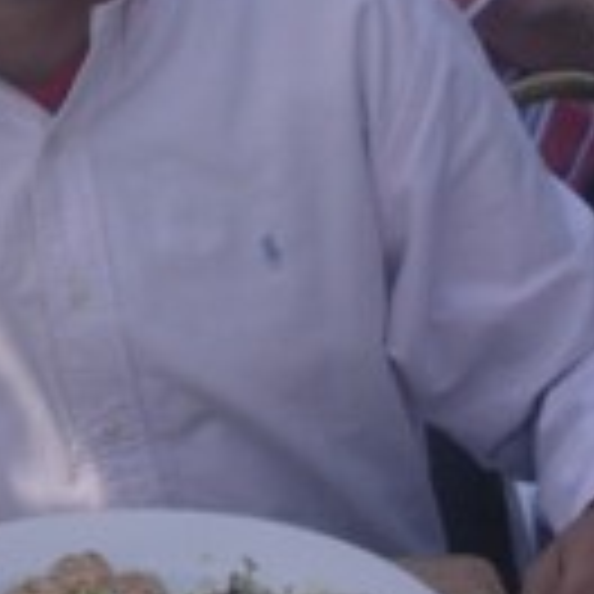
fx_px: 2621
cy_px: 14
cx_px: -36
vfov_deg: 12.8
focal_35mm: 135
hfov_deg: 12.7
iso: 70
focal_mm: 6.7
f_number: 5.8
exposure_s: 1/166
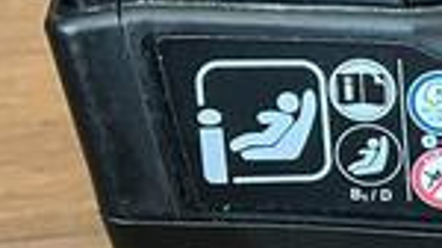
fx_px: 1417
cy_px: 130
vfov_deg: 10.0
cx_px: 822
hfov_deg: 15.1
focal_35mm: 121
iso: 640
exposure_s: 1/30
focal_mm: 5.7
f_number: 1.5
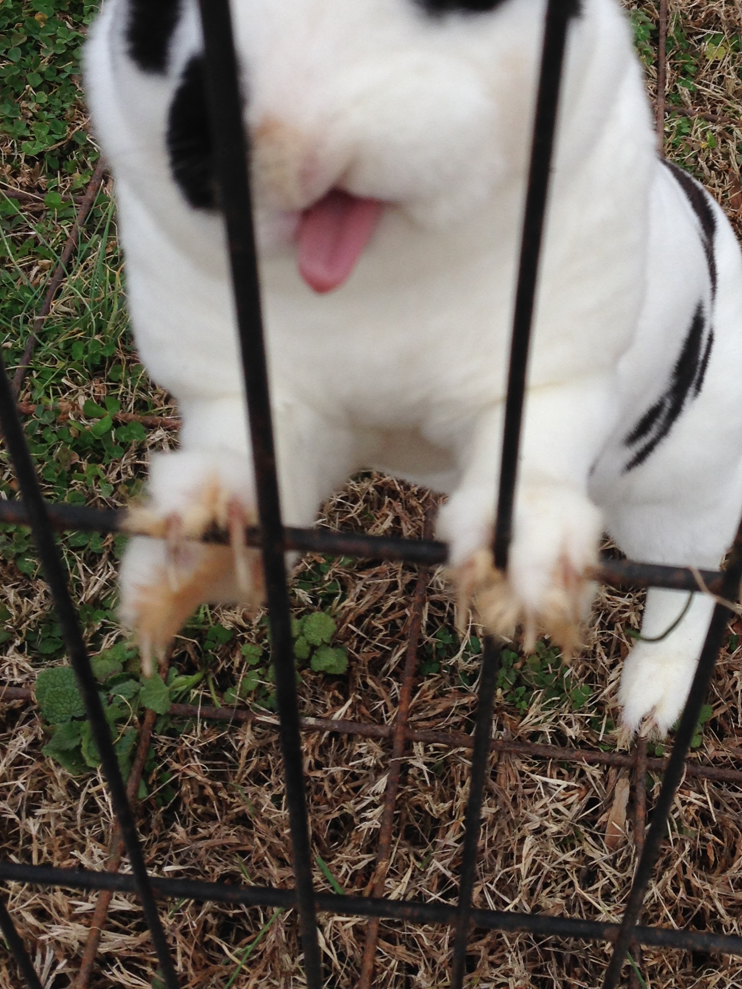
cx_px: 547
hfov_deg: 26.7
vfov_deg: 35.0
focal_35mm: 54
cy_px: 289
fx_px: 1543
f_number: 2.4
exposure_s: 1/1355
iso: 50
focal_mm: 4.12
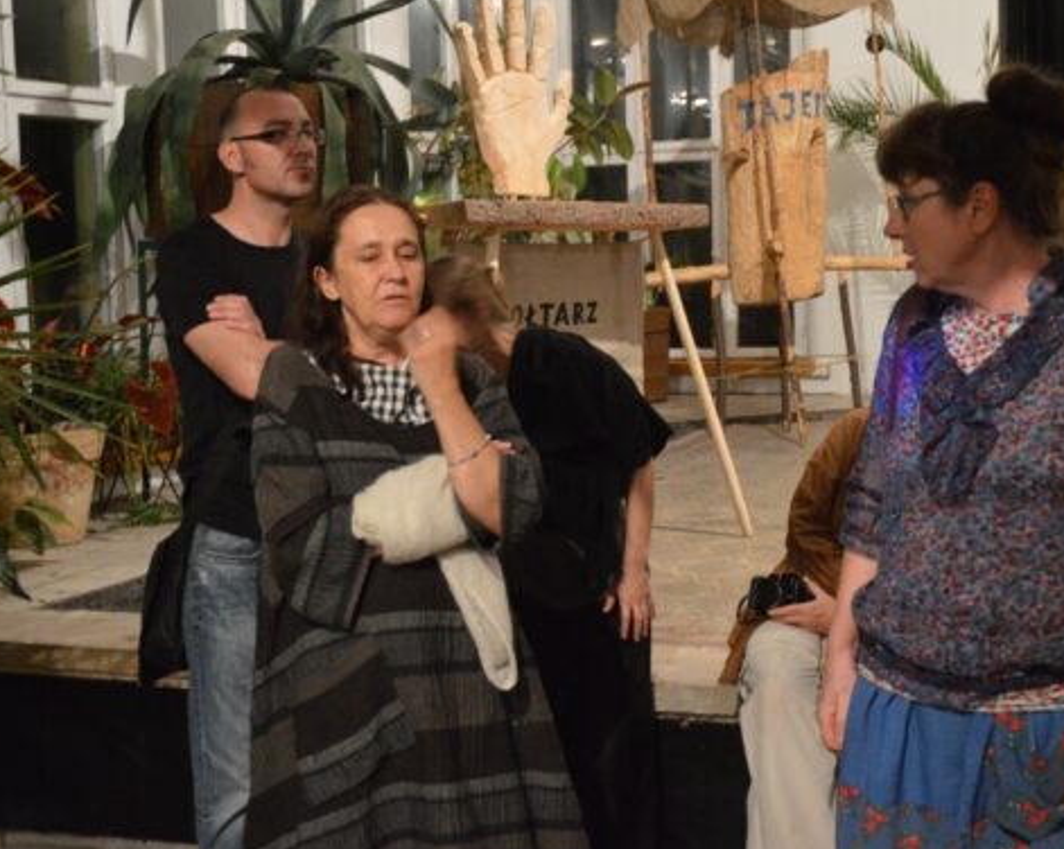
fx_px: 1749
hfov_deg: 33.7
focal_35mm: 56
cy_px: 405
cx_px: 642
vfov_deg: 27.3
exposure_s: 1/20
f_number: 4
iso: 3200
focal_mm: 31
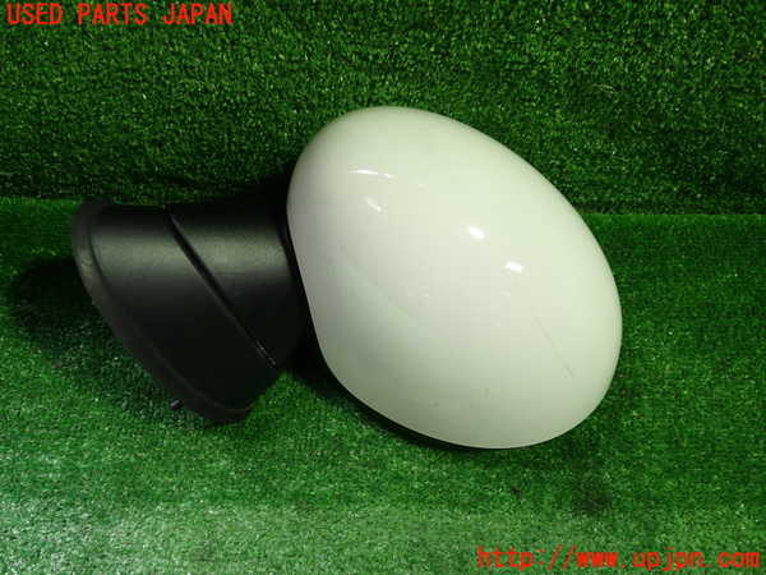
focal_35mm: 30
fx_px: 664
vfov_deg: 46.8
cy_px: 288
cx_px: 383
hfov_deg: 60.0
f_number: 2.3
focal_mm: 5.4
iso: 200
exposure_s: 1/60
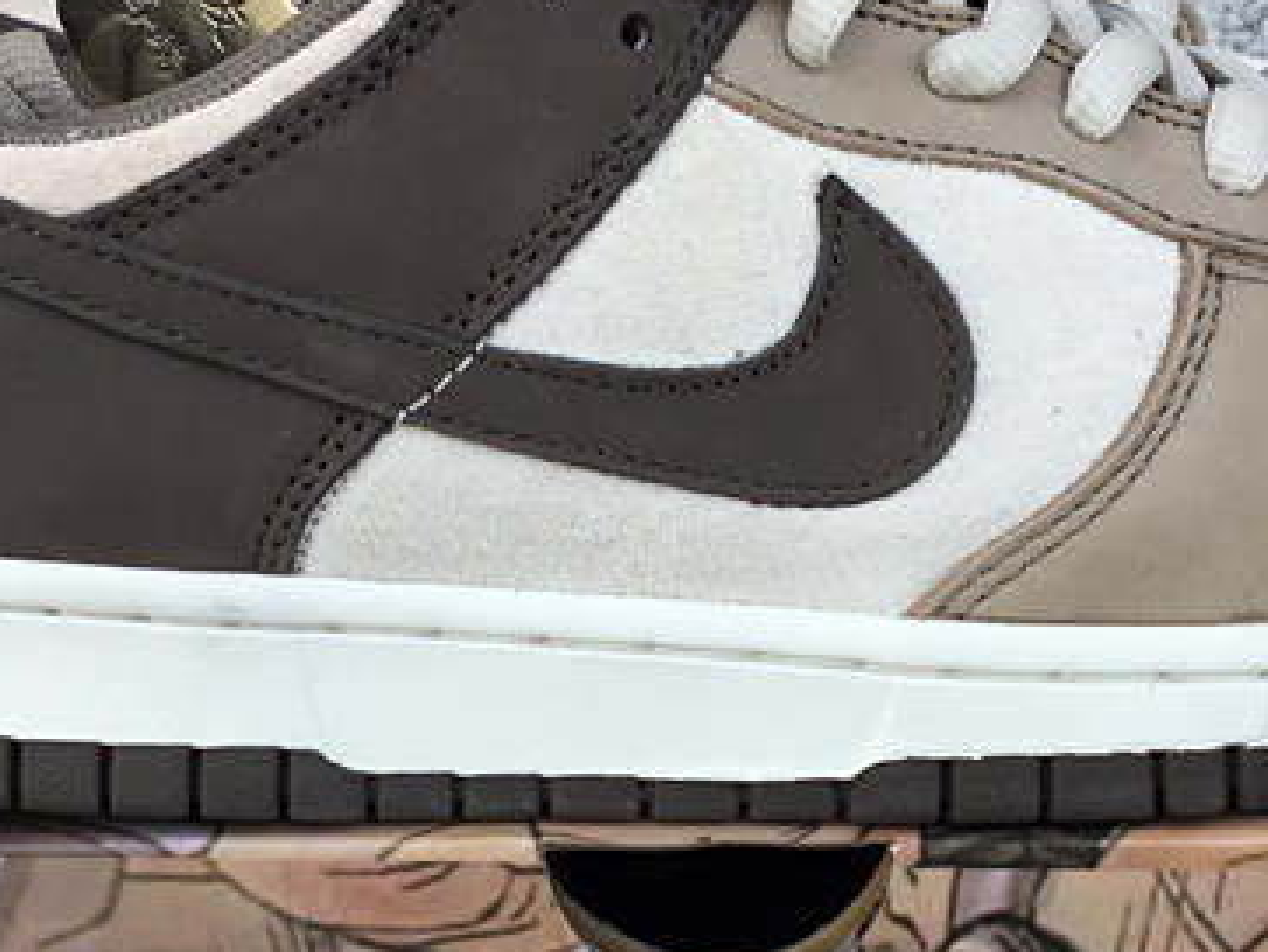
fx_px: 2822
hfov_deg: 25.3
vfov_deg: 19.1
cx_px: 774
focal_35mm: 77
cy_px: 660
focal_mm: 3.3
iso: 25
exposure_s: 1/167
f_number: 2.4
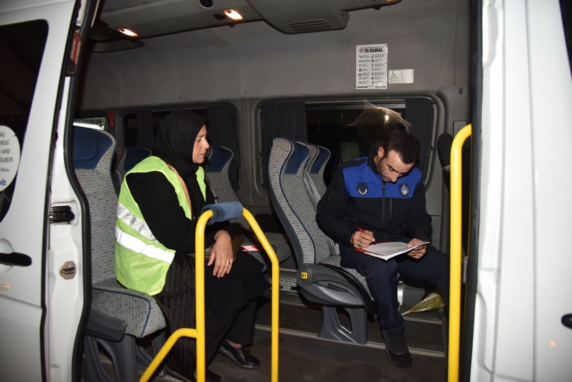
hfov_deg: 73.7
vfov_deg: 53.2
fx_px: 381
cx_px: 286
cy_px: 191
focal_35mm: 24
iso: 1000
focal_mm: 24
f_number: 4
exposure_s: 1/80
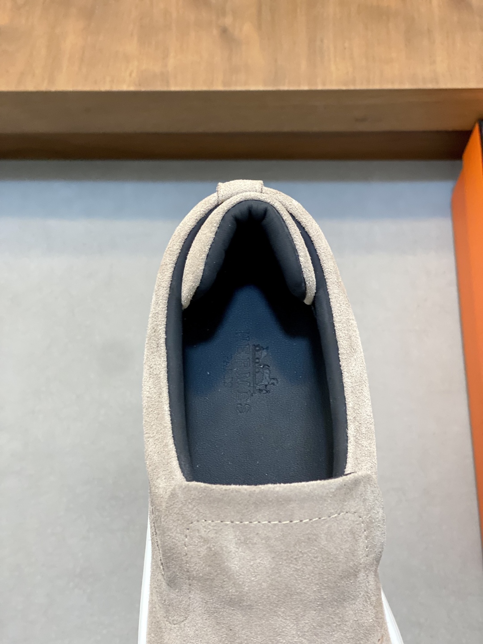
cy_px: 322
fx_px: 967
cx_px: 242
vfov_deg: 36.8
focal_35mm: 52
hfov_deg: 28.0
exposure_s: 1/100
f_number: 2
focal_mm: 6
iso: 200
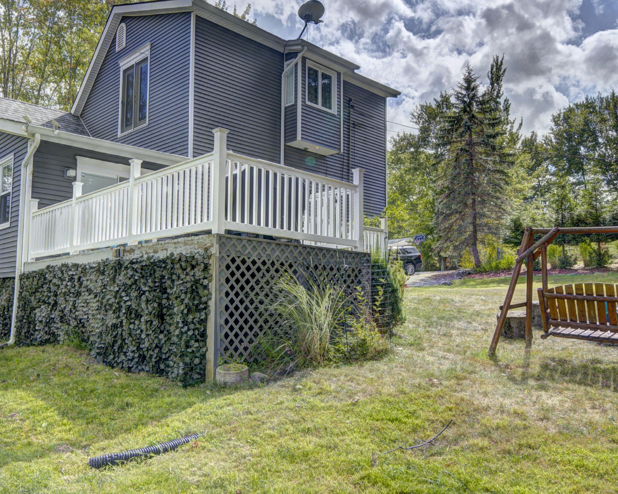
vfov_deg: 48.5
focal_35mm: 30
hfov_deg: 58.6
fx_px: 549
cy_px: 246
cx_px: 272
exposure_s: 1/200
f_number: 13
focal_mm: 22
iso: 500
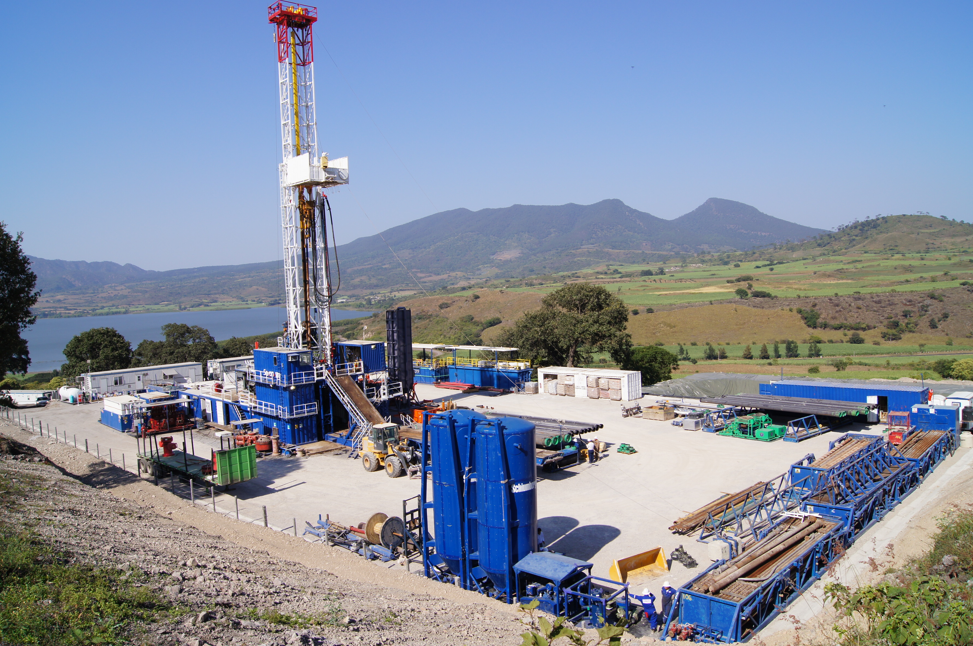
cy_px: 323
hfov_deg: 67.5
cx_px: 486
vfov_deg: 47.8
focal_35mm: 27
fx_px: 729
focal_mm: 18
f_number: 13
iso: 100
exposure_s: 1/160
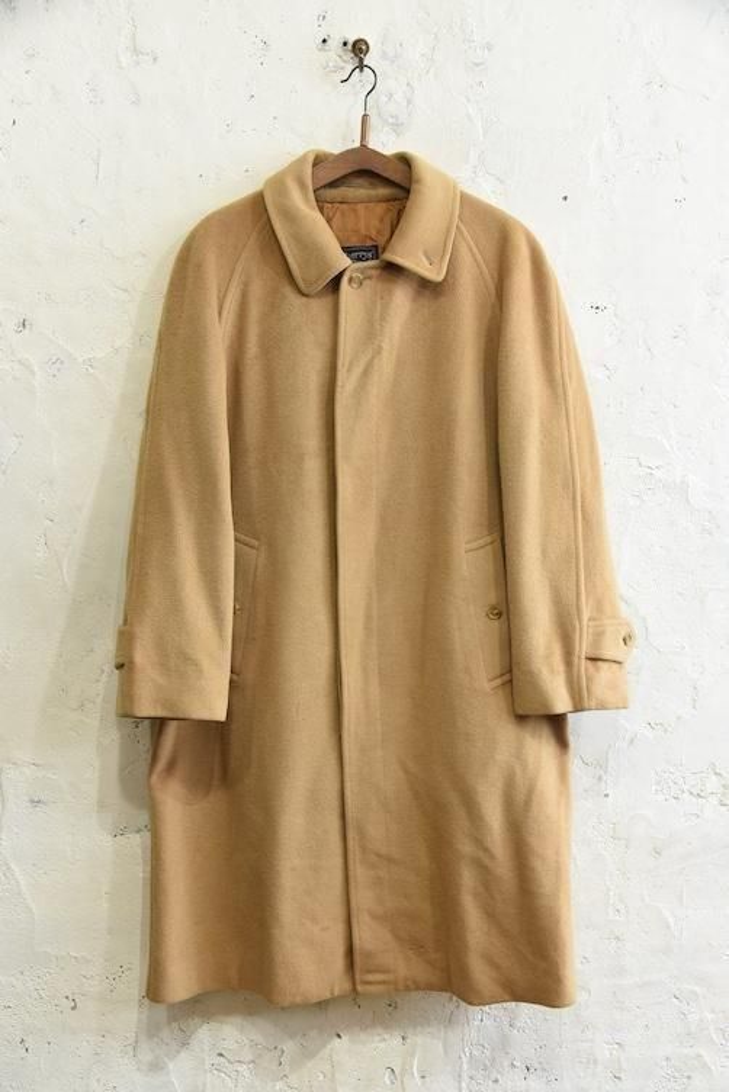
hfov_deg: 35.1
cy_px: 546
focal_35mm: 38
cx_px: 364
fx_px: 1153
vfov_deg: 50.7
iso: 2000
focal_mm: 38
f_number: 5.6
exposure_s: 1/80
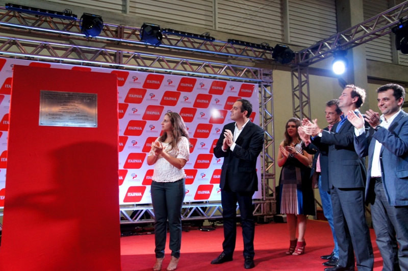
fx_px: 356
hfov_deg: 59.6
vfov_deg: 41.6
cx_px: 204
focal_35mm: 32
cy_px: 136
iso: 1600
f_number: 4
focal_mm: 21
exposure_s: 1/125
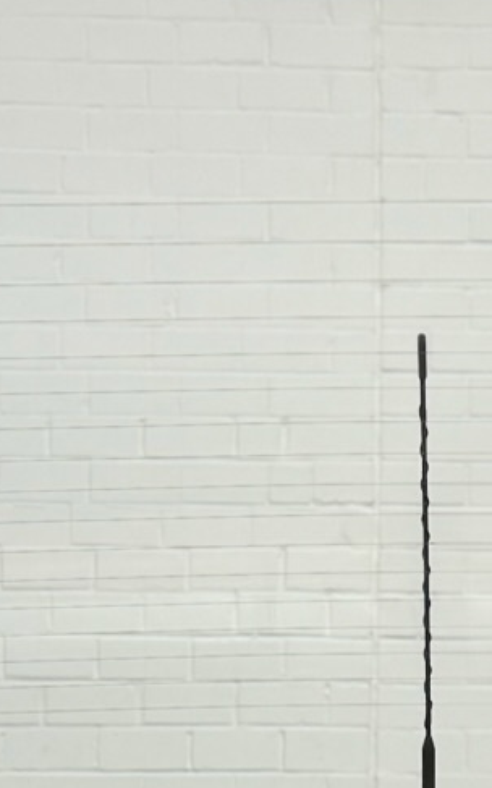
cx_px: 429
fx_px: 2298
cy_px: 481
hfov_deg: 12.1
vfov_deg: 19.4
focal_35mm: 107
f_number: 1.78
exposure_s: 1/50
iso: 160
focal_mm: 6.76
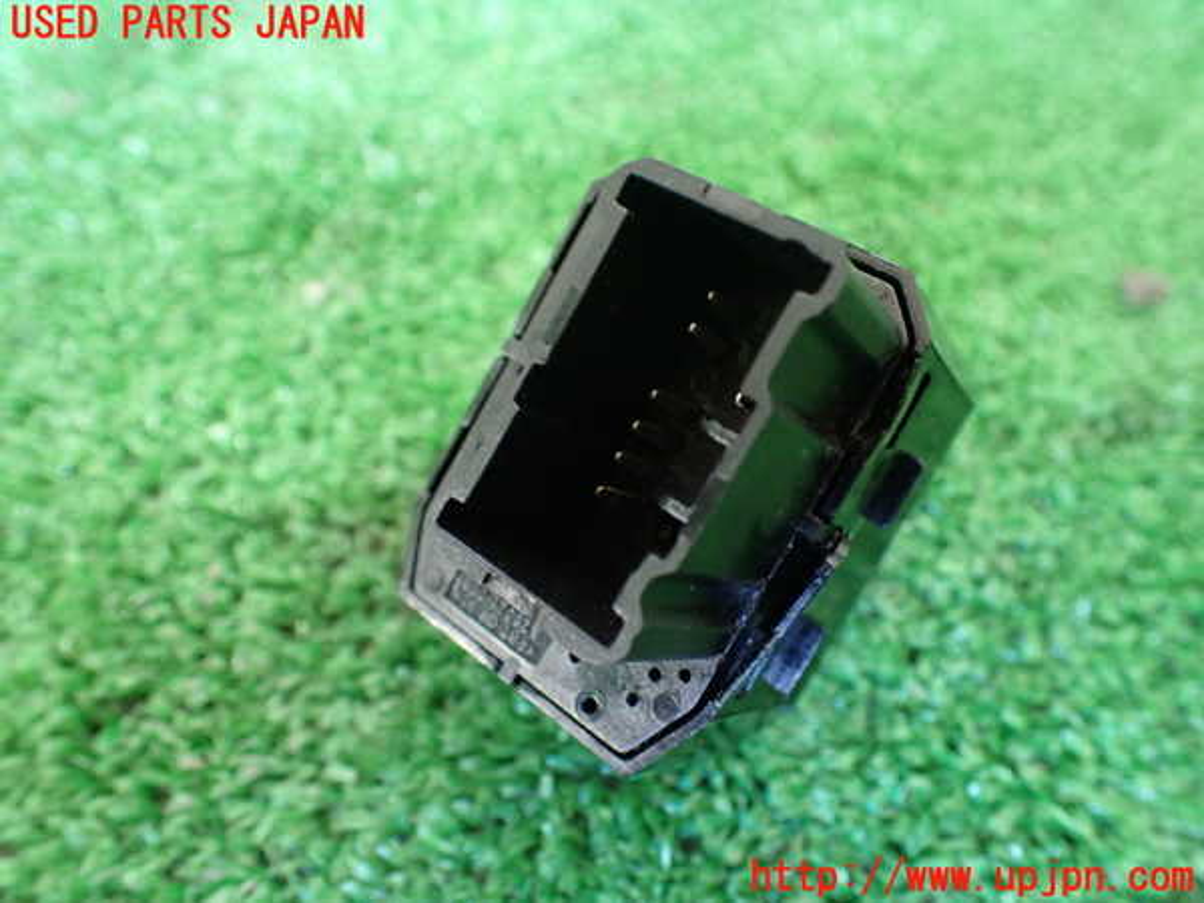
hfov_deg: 60.0
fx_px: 1043
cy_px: 452
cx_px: 602
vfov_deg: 46.8
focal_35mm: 30
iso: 800
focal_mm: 5.4
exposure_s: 1/40
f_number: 2.3
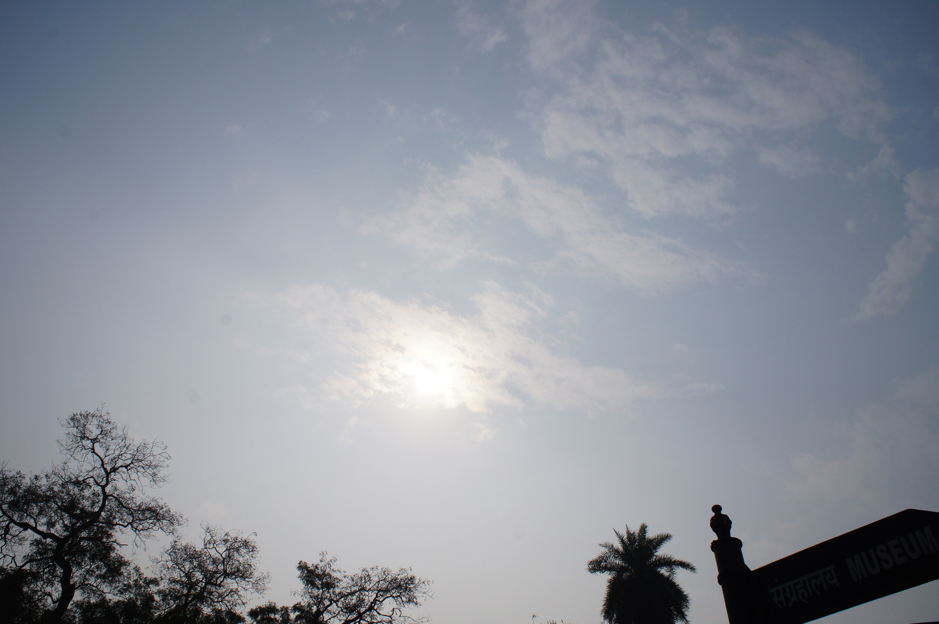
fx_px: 704
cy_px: 312
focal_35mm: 27
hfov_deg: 67.4
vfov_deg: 47.8
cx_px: 470
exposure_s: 1/1250
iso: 200
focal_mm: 18
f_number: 14
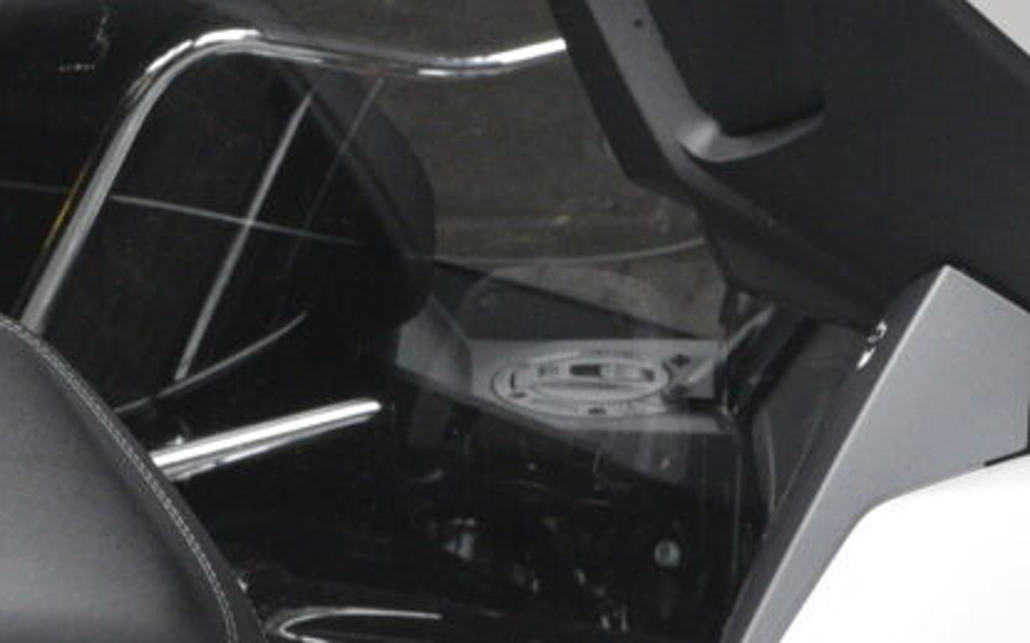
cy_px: 232
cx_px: -300
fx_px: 10943
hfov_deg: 5.4
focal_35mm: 390
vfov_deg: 3.4
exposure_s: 1/250
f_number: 8
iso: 2000
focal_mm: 62
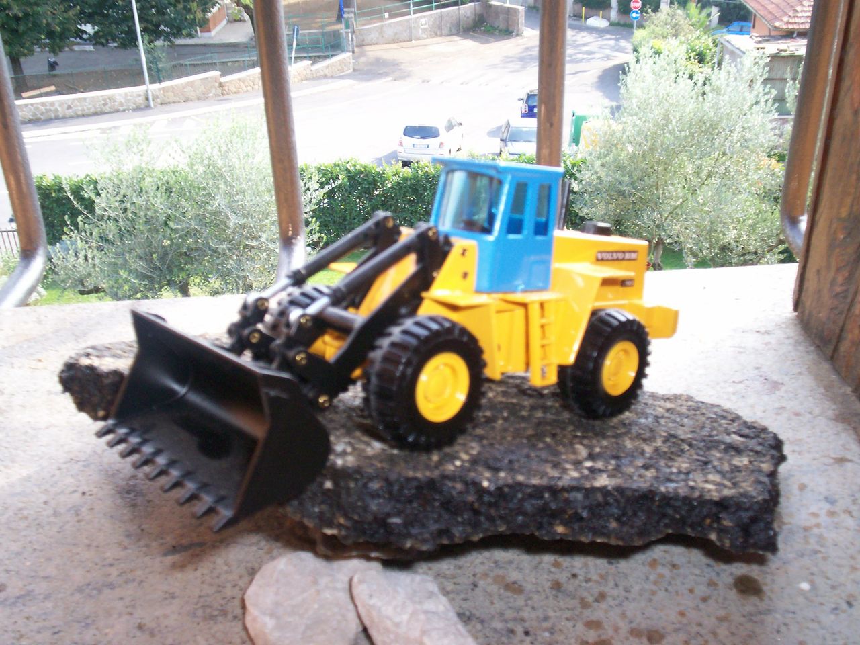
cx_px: 430
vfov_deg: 39.7
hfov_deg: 51.4
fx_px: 894
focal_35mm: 36
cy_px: 322
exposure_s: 1/64
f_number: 4.5
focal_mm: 5.9
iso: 140
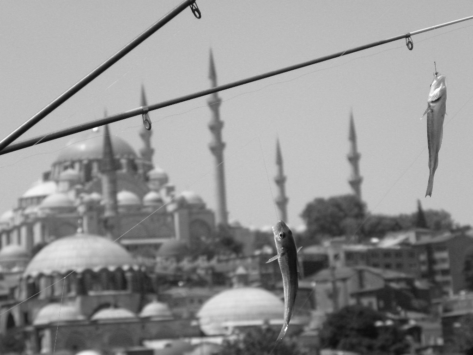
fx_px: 2214
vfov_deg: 9.2
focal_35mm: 162
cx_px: 236
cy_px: 178
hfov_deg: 12.2
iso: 64
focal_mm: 28.8
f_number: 4.5
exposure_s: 1/543
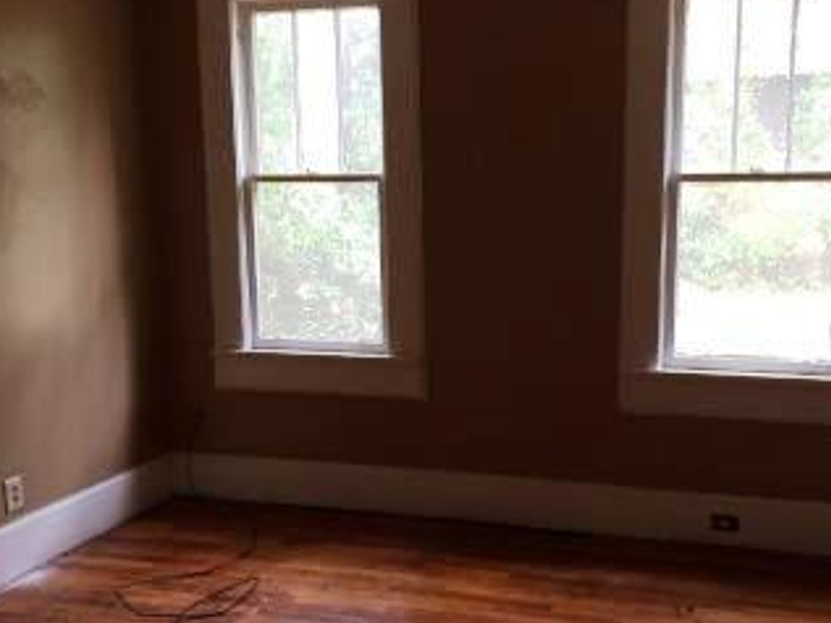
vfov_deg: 35.1
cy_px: 339
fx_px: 984
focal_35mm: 41
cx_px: 508
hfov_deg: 45.5
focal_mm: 4.15
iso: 100
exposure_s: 1/30
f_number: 2.2
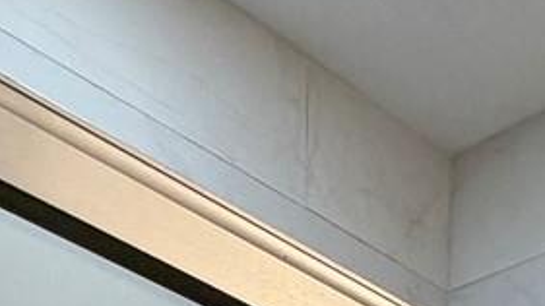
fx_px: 1257
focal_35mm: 87
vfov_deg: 8.9
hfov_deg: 20.2
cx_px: 867
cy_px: 1106
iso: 250
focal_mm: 2.22
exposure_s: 1/120
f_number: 2.2
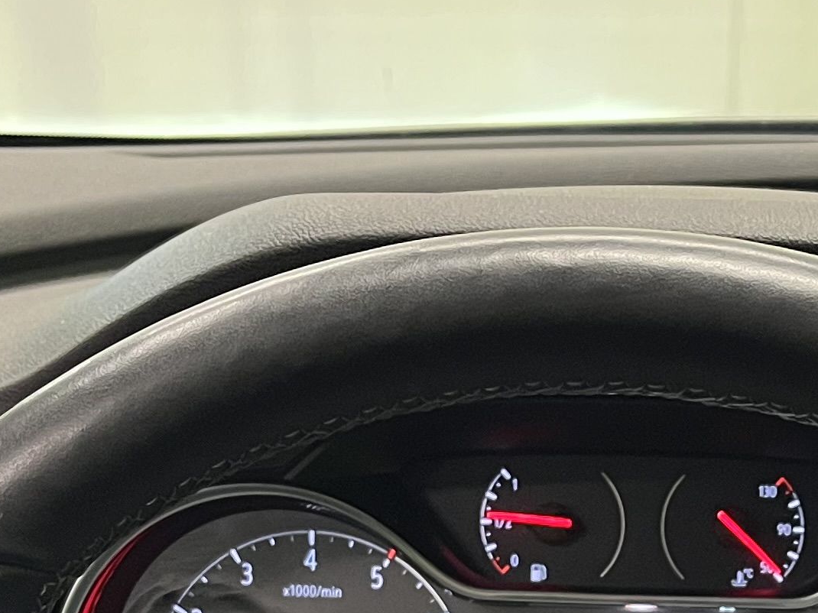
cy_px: 942
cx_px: 775
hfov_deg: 19.6
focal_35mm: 98
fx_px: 2315
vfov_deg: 14.1
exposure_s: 1/50
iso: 320
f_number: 1.6
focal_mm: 5.1
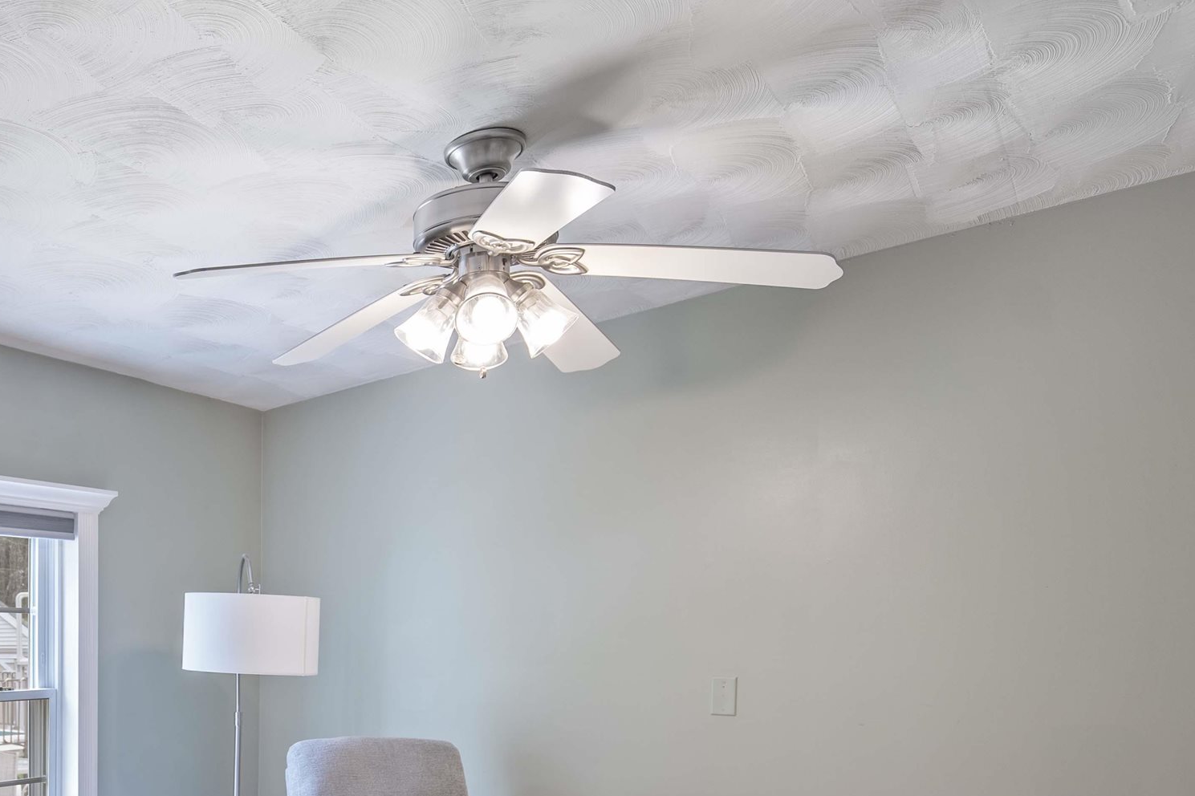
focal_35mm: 33
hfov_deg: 52.2
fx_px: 1095
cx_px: 181
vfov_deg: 38.1
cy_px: 666
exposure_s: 1/5
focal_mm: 16
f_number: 4
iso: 100
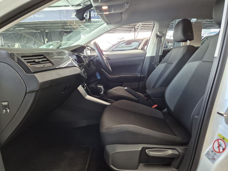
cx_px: 114
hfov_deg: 73.9
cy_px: 86
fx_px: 151
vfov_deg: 58.9
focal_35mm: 23
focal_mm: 5.4
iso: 640
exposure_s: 1/100
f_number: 1.8
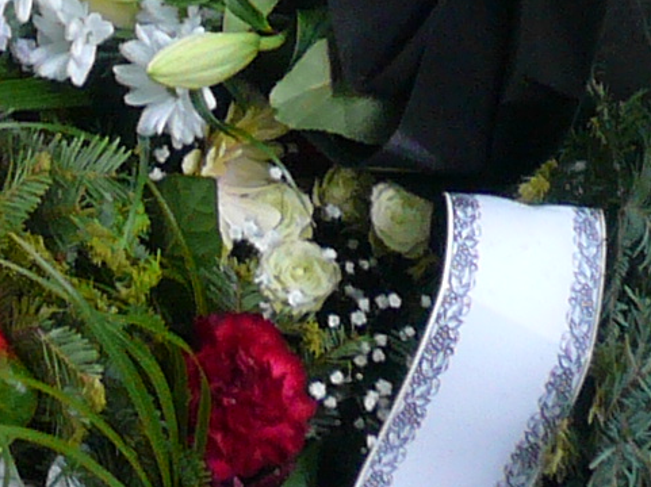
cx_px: -273
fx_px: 3364
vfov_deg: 7.8
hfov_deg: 10.7
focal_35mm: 179
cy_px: -620
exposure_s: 1/30
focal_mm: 4.6
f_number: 2.8
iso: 100
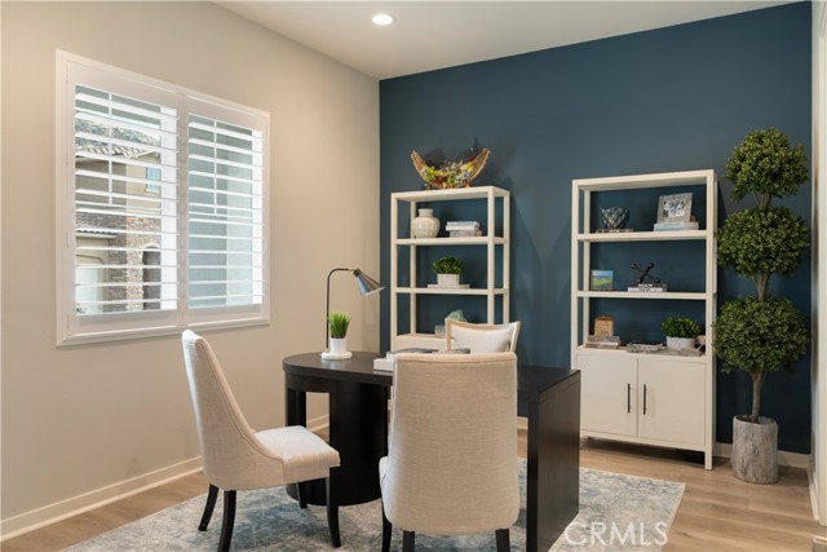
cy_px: 276
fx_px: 597
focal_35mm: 26
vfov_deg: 49.6
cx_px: 414
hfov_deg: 69.4
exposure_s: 1/5
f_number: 5.6
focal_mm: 26
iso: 100
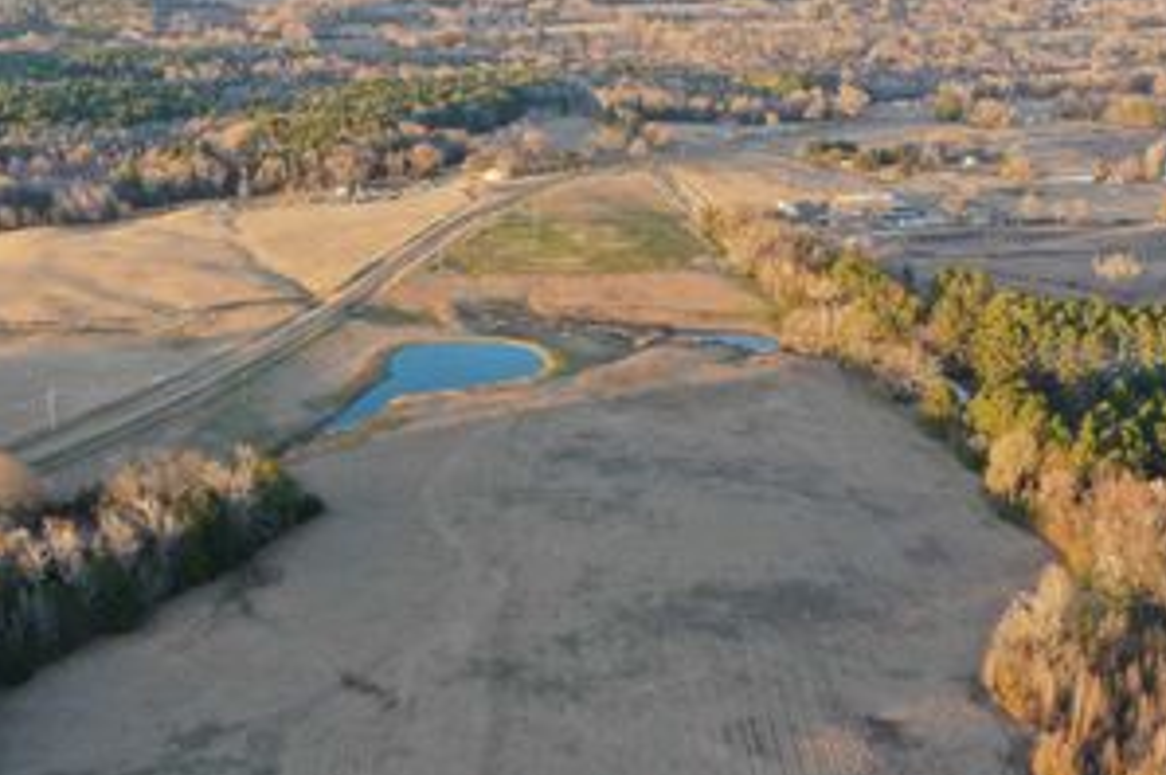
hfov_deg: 41.7
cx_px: 442
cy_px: 487
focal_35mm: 47
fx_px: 1521
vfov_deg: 28.5
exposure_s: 1/80
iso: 100
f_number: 4.5
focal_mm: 10.26
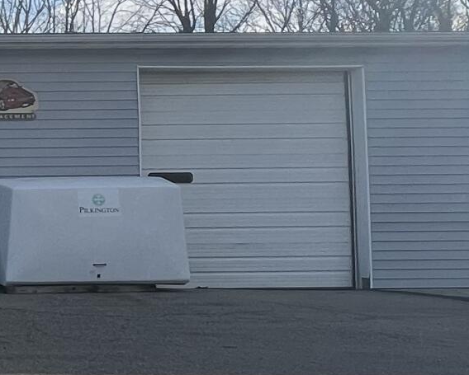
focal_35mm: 67
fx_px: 930
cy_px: 198
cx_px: -335
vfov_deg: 22.8
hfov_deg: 21.0
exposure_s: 1/1130
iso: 32
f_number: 1.8
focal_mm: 1.57
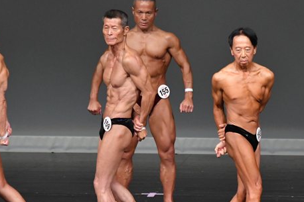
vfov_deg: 2.7
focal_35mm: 508
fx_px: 4288
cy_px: 117
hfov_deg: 4.1
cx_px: 238
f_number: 5.6
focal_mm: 200
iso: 4000
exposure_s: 1/400
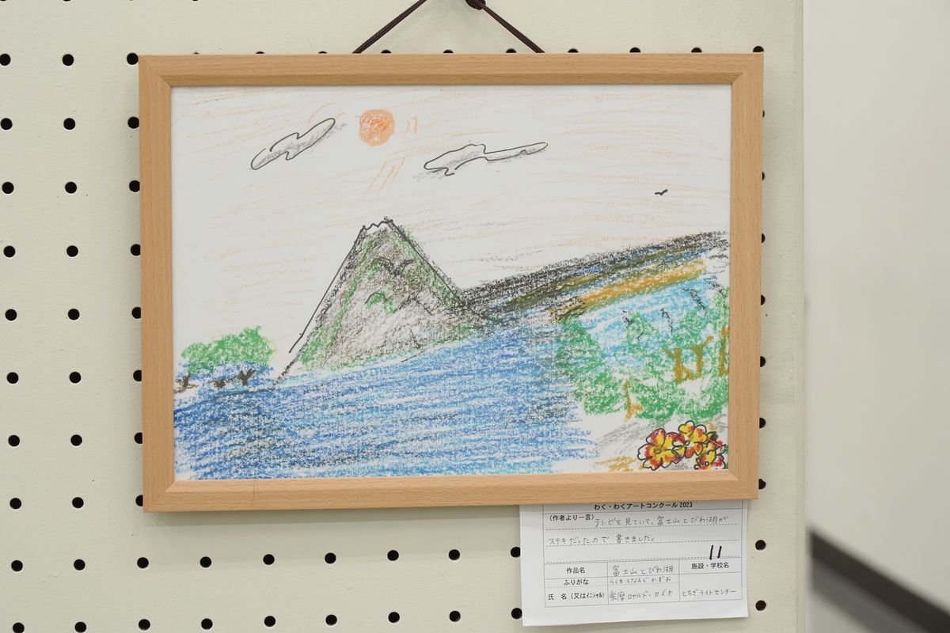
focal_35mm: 105
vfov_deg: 13.0
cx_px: 475
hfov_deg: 19.5
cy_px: 316
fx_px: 2771
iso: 3200
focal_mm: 105
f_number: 8
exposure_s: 1/50
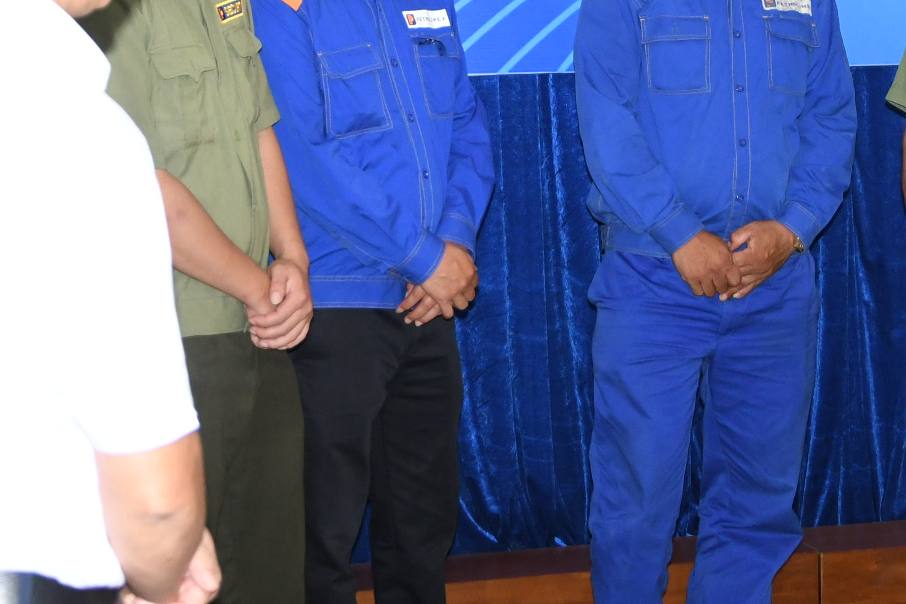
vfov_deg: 13.6
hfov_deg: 20.6
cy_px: -35
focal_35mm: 99
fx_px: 2492
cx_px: 449
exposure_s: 1/200
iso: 1250
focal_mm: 26
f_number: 4
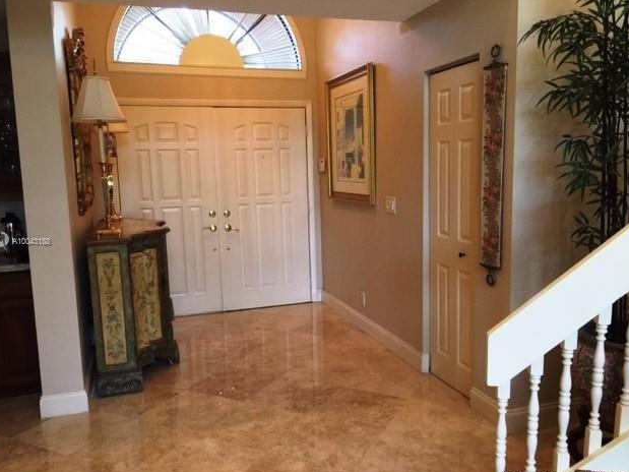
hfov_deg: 60.0
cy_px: 242
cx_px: 313
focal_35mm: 30
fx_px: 545
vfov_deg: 46.8
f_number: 2.2
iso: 100
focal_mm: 4.15
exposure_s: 1/15
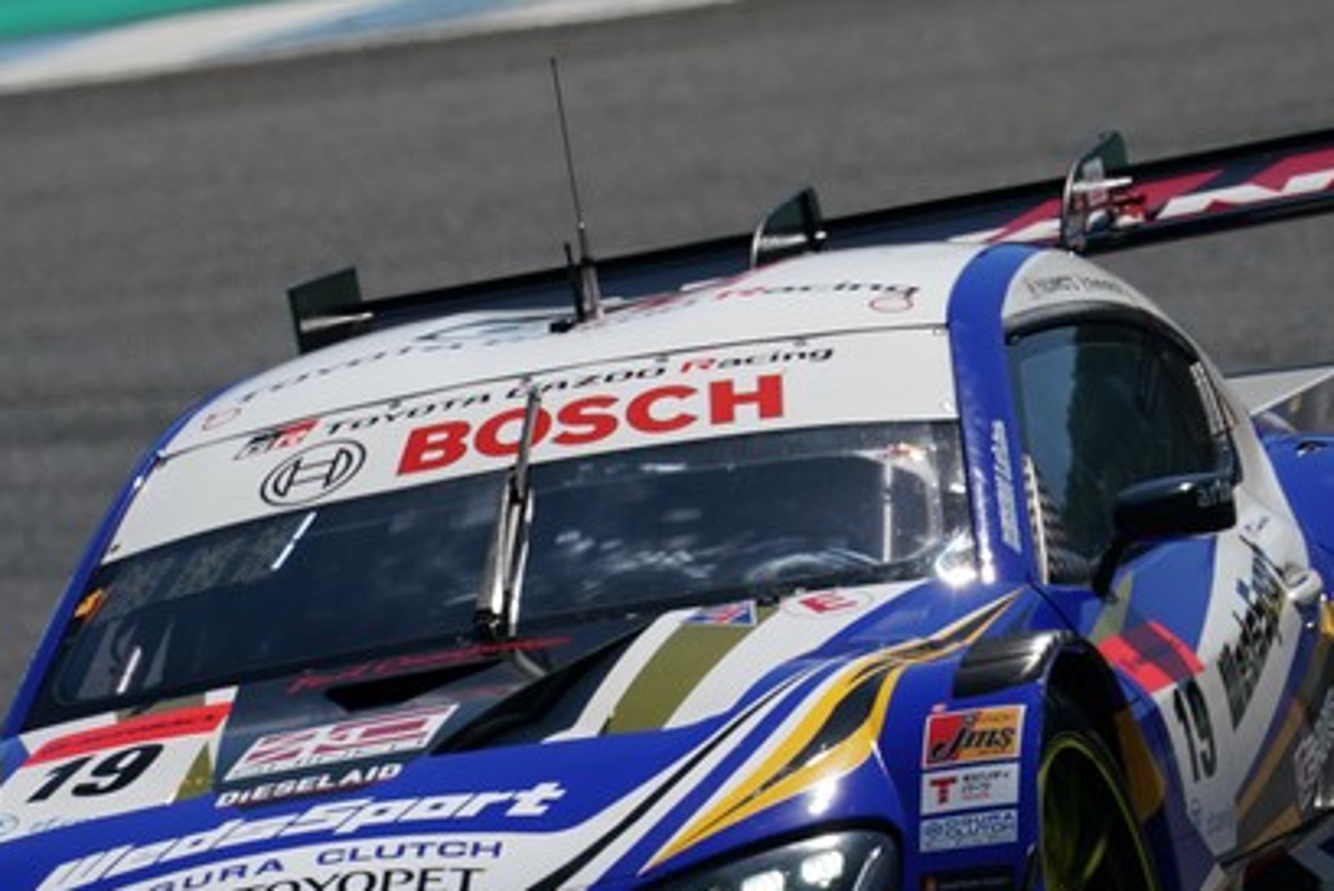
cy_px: 676
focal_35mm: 1056
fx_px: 39142
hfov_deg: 2.0
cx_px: 649
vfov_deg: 1.3
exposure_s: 1/800
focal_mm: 600
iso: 160
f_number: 9
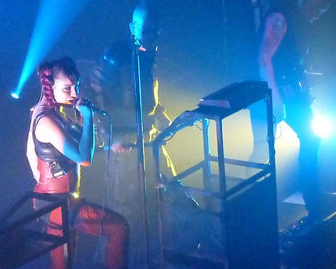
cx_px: 102
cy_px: 128
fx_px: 1502
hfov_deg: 12.7
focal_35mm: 151
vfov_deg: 10.2
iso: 3200
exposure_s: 1/25
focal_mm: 18.7
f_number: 5
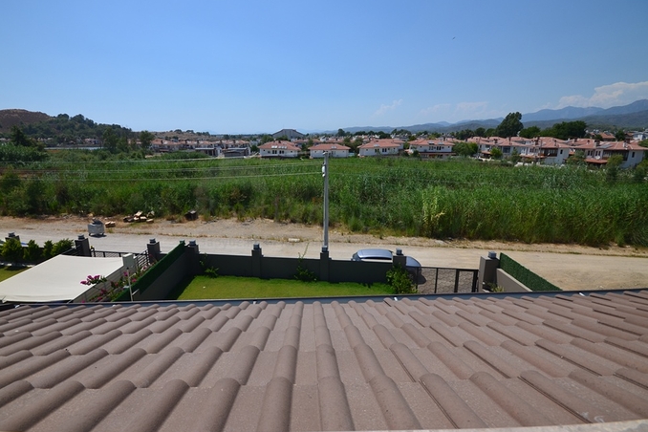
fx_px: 288
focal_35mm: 16
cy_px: 205
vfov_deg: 73.7
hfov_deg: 96.7
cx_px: 312
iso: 200
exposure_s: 1/400
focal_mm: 10
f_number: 11
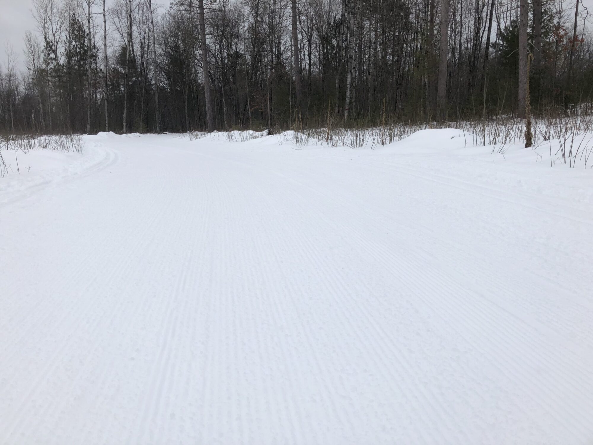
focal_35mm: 28
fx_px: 480
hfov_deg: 63.4
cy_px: 222
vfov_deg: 49.7
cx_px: 296
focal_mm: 4
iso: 20
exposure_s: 1/1116
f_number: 1.8
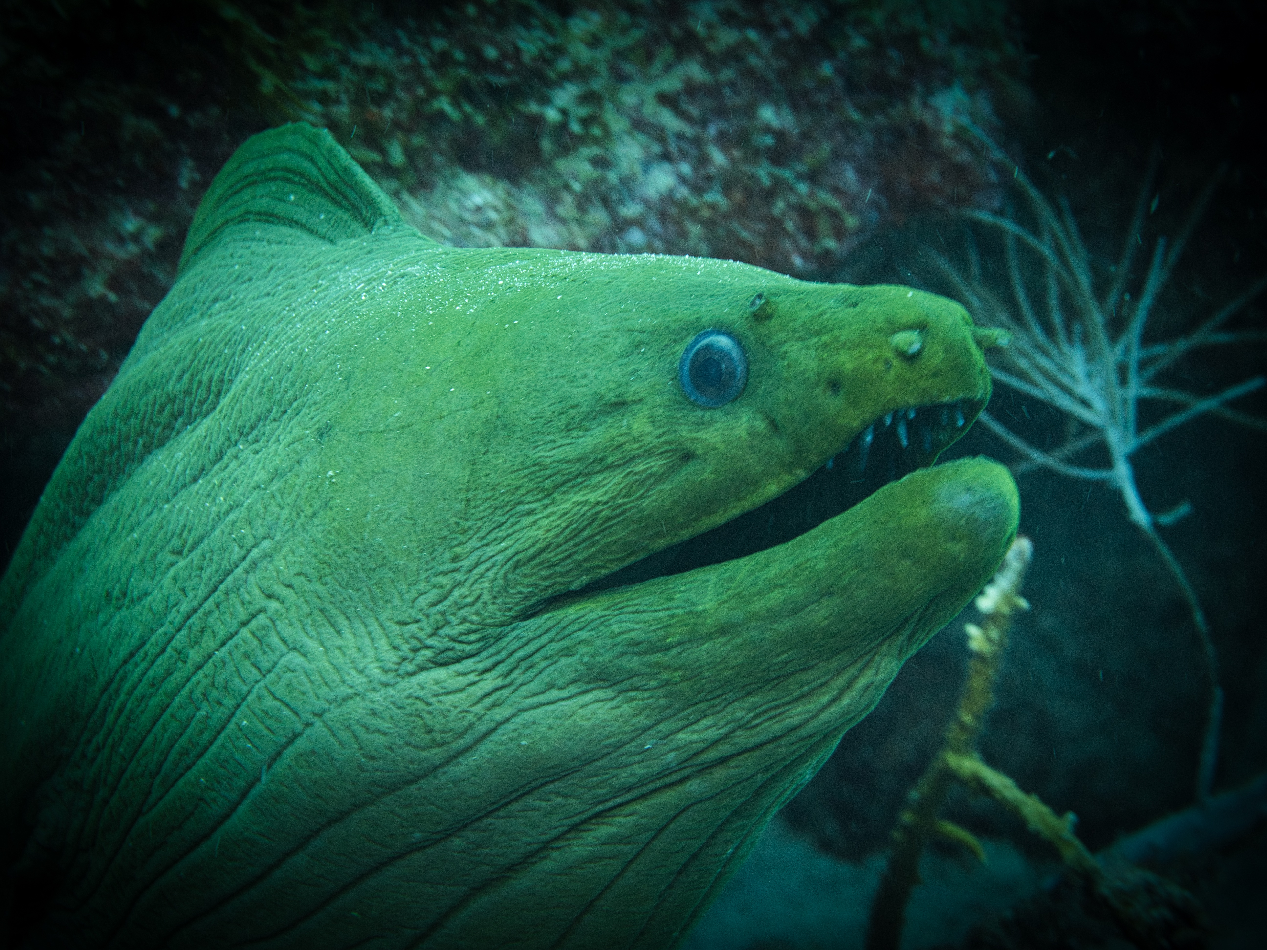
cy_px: 475
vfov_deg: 12.3
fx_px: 4392
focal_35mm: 120
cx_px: 634
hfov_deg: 16.4
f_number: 8
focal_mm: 60
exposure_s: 1/20
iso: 800
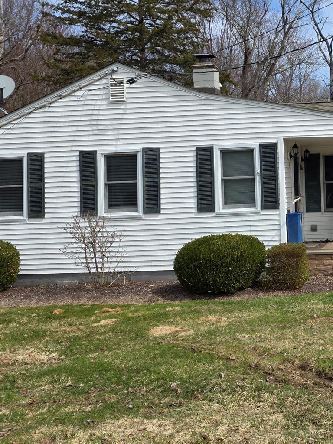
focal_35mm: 46
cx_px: 335
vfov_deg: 41.0
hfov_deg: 29.4
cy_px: 173
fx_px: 590
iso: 80
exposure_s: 1/6355
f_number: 1.7
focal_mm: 6.3
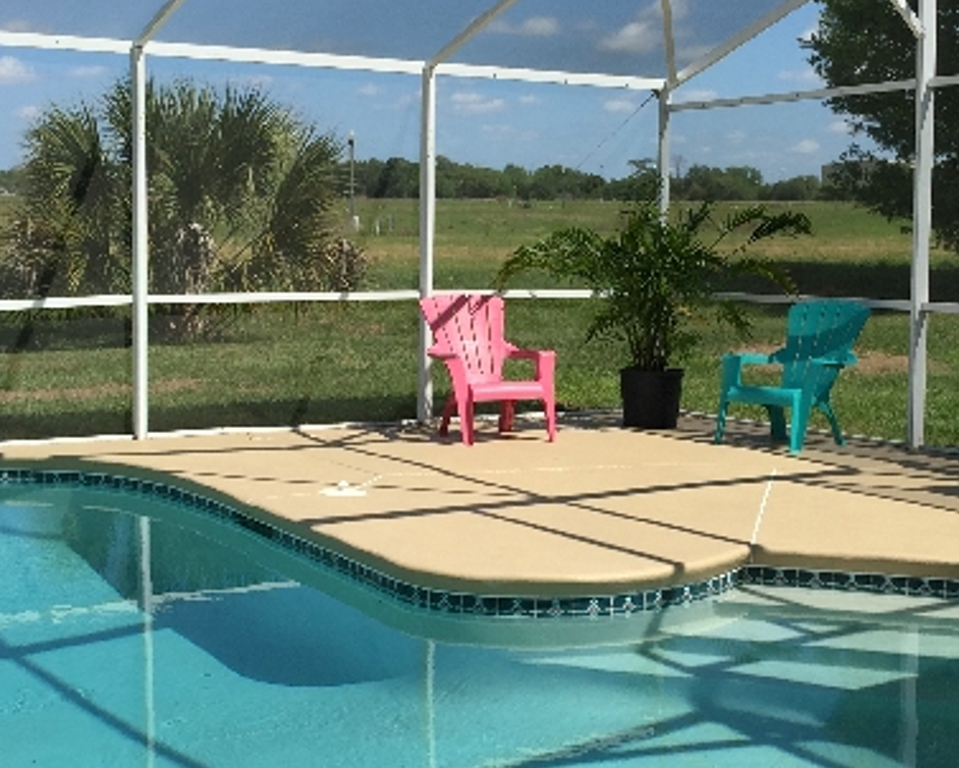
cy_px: 389
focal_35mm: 60
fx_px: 1704
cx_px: 532
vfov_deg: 25.4
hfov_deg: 31.4
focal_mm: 4.15
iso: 32
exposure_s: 1/1647
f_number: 2.2
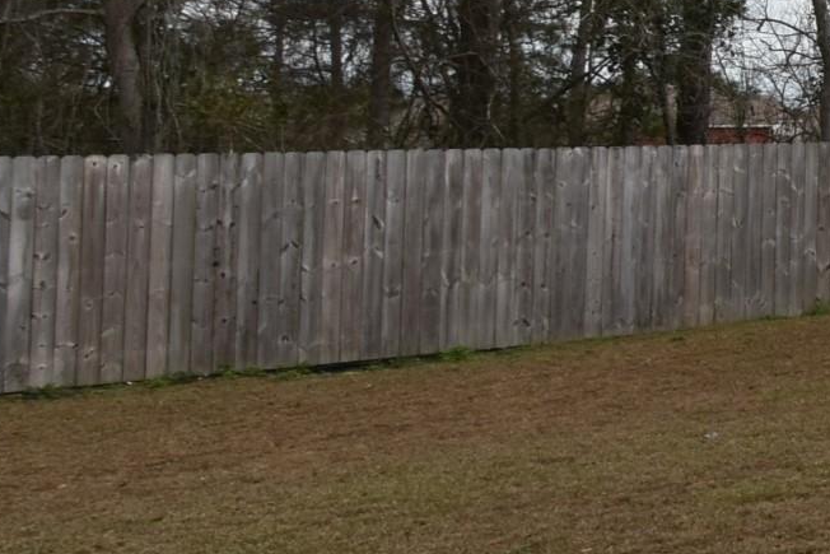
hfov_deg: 18.8
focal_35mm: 69
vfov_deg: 19.1
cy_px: -27
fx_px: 1591
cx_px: 1644
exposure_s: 1/500
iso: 220
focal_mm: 10
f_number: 8
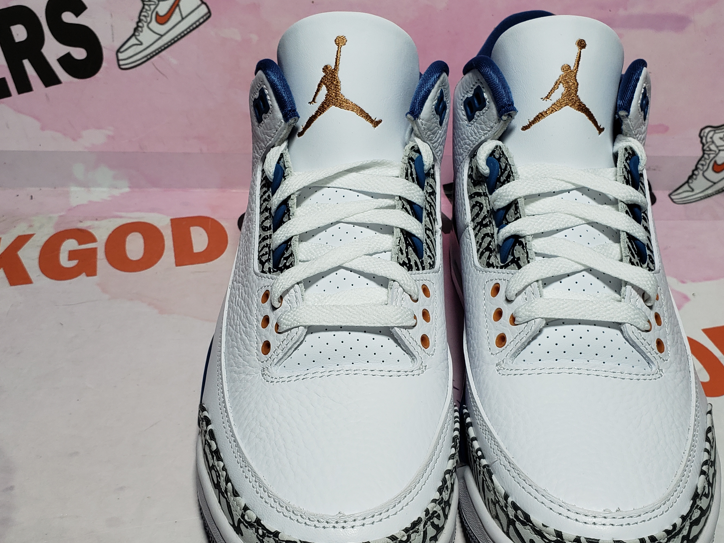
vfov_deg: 36.7
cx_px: 377
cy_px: 315
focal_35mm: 39
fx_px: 816
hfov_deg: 47.9
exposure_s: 1/306
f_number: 2.4
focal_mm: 4.3
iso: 50
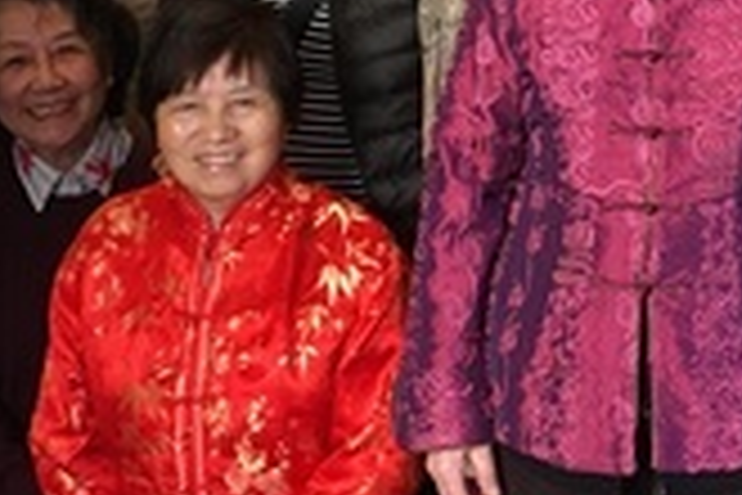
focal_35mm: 113
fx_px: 2329
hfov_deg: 17.8
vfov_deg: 11.9
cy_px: -110
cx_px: 697
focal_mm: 4.15
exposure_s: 1/15
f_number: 2.2
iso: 50
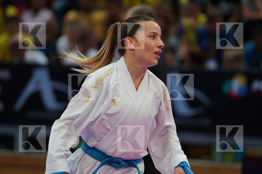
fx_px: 1972
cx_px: 131
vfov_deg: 5.1
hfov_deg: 7.6
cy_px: 87
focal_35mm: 271
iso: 1250
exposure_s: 1/1000
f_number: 2.8
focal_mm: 181
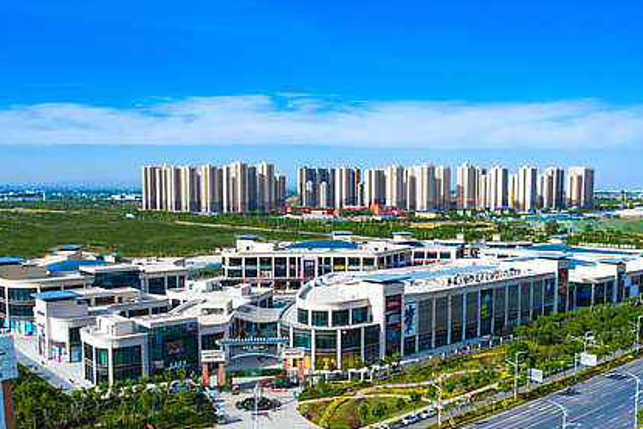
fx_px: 661
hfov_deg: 51.9
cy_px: 256
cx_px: 322
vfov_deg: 35.9
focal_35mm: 37
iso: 100
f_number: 9
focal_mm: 10.26
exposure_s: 1/320
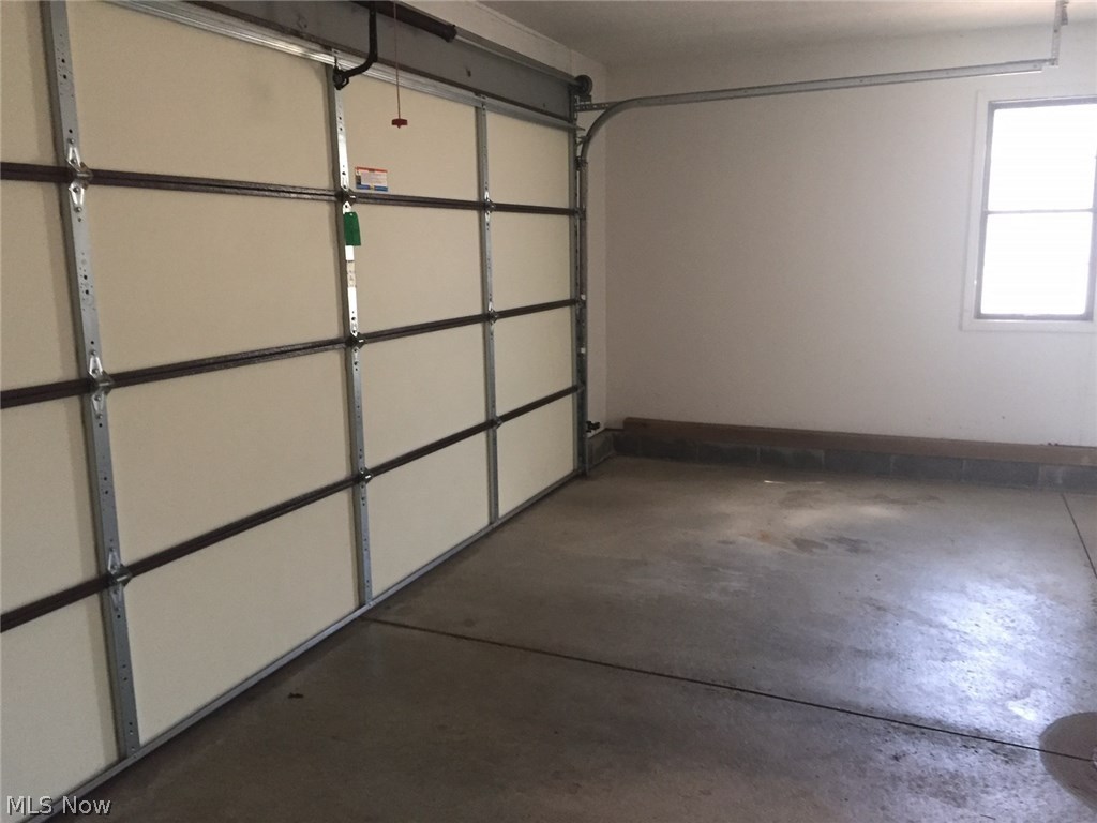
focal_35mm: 29
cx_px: 548
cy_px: 412
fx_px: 919
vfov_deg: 48.2
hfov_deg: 61.7
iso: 250
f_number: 2.2
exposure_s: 1/24
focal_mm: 4.15
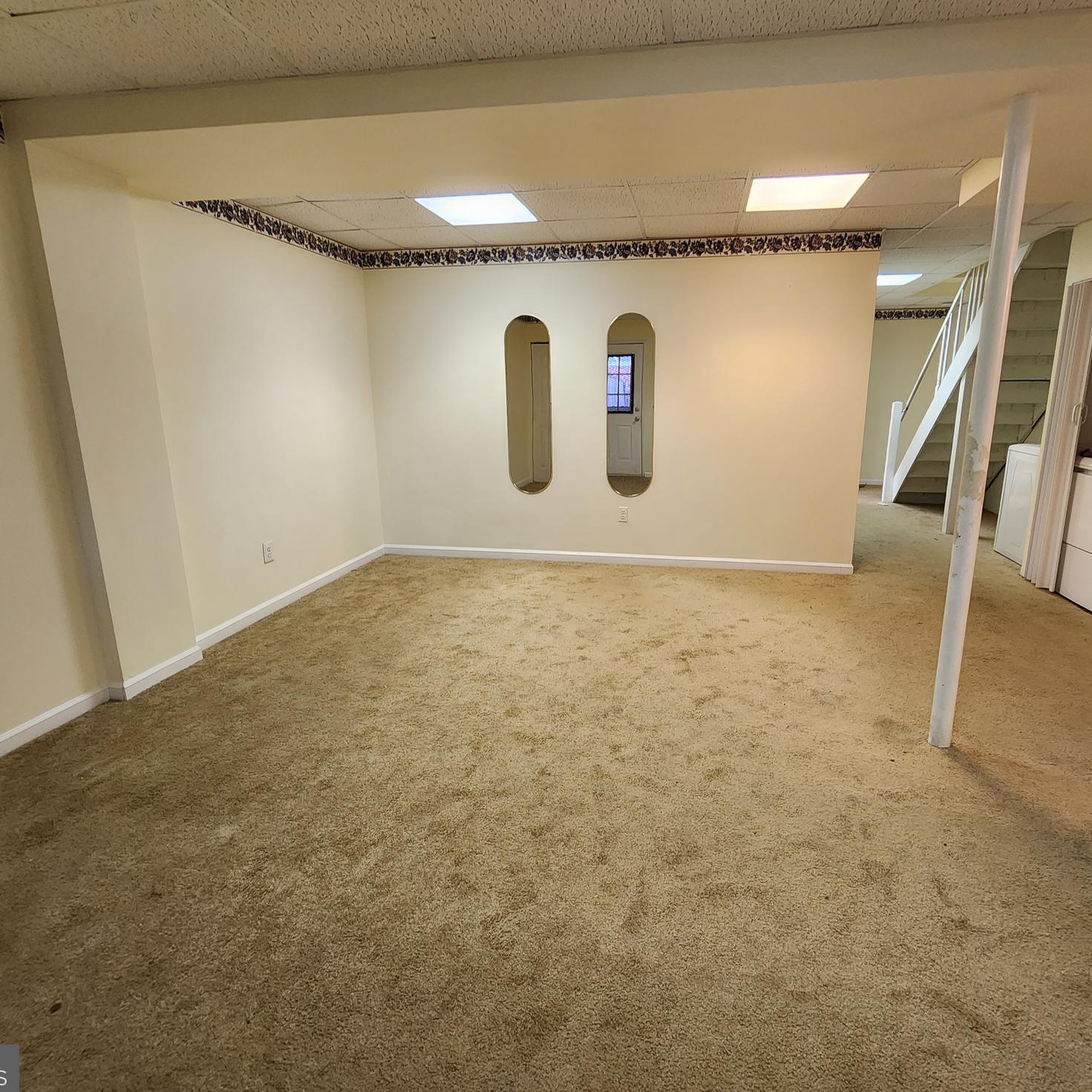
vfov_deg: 87.4
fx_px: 571
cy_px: 535
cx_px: 594
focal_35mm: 16
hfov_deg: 87.2
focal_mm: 2.2
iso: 320
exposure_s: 1/40
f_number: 2.2
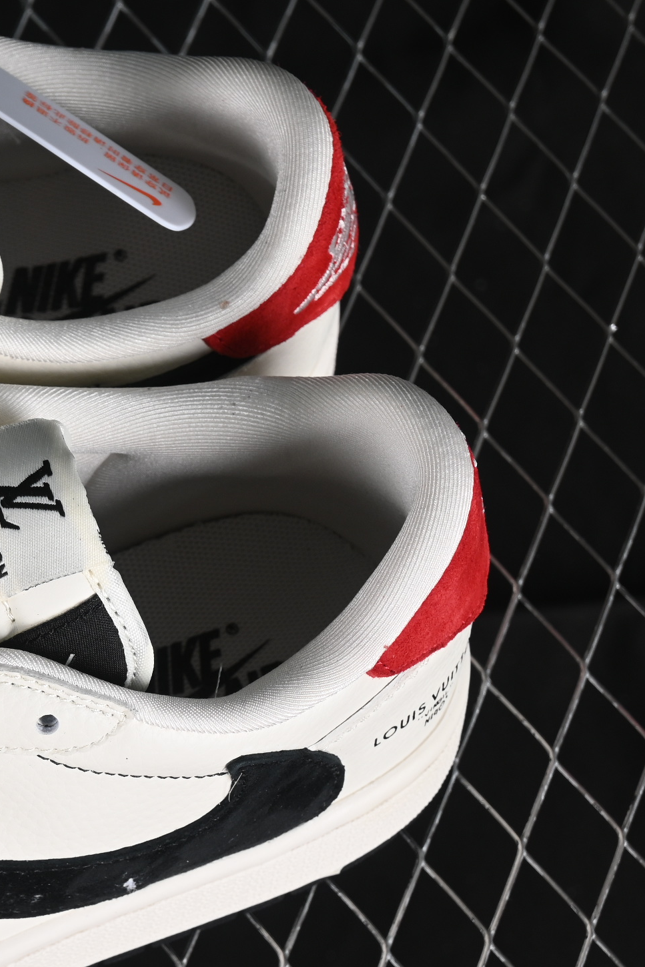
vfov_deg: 14.2
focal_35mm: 144
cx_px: -254
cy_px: 589
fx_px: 3869
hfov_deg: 9.3
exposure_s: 1/80
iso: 160
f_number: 7.1
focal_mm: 50
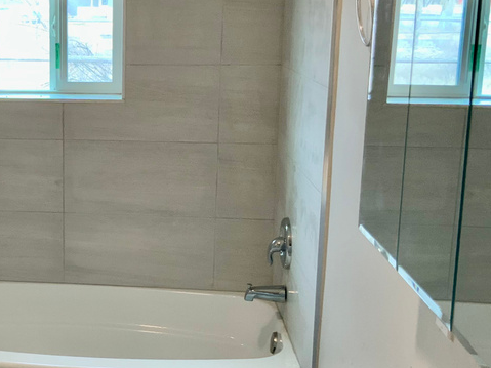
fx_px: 879
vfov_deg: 23.6
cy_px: 175
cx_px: 51
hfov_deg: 29.9
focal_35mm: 62
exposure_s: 1/60
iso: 100
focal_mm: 3
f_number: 1.8
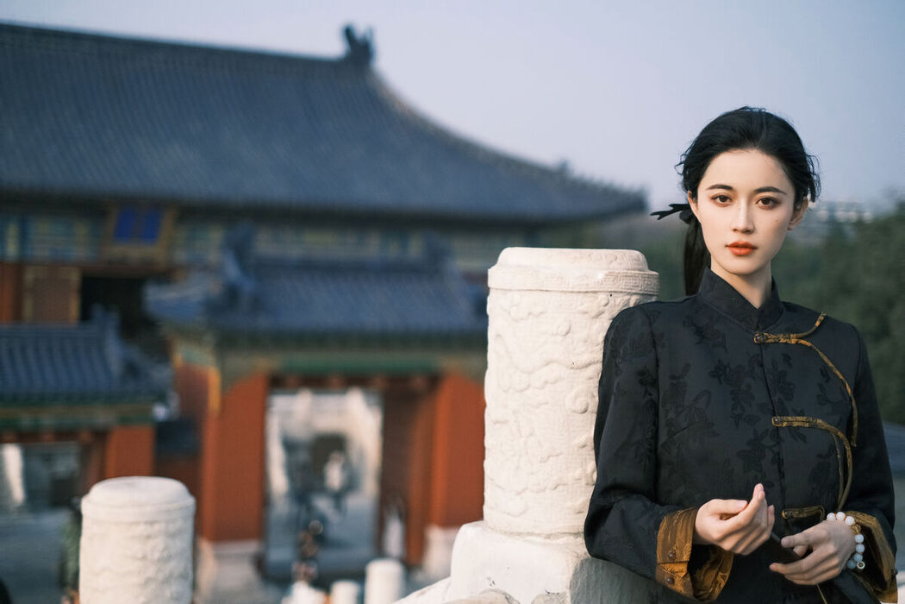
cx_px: 452
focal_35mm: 53
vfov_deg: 25.5
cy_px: 302
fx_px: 1332
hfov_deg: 37.5
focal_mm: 35
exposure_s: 1/32000
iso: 1600
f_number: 1.4
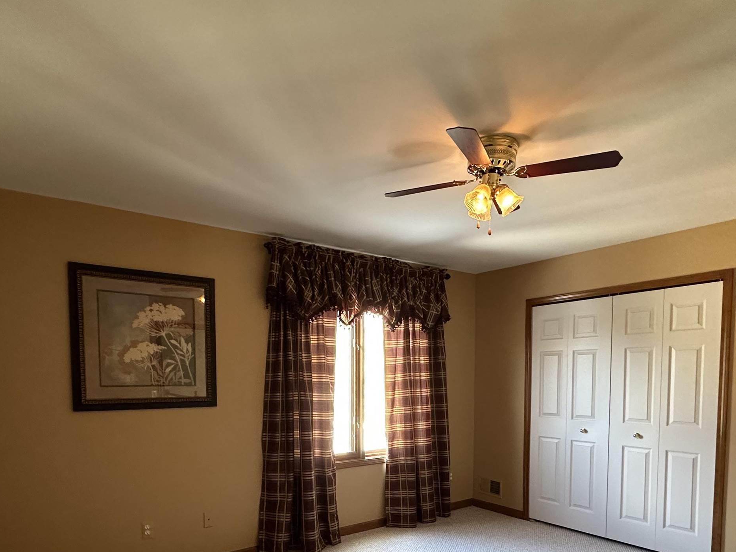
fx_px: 489
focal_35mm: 23
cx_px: 348
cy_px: 409
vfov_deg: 56.2
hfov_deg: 73.9
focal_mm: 2.22
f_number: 2.2
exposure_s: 1/60
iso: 640
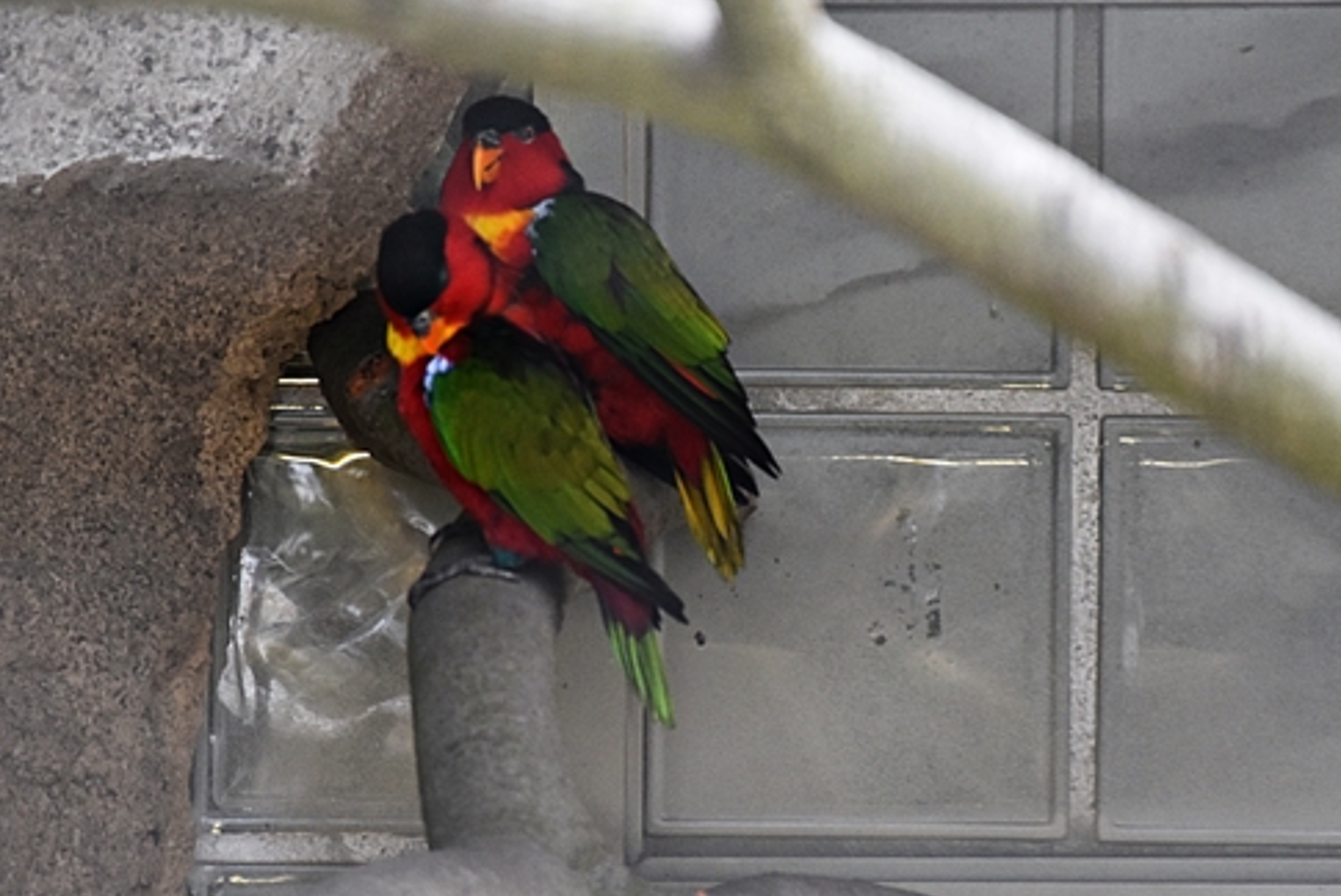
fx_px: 16511
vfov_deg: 3.1
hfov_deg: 4.7
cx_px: 691
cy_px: 386
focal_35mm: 443
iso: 800
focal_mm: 140
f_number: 5.6
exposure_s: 1/160
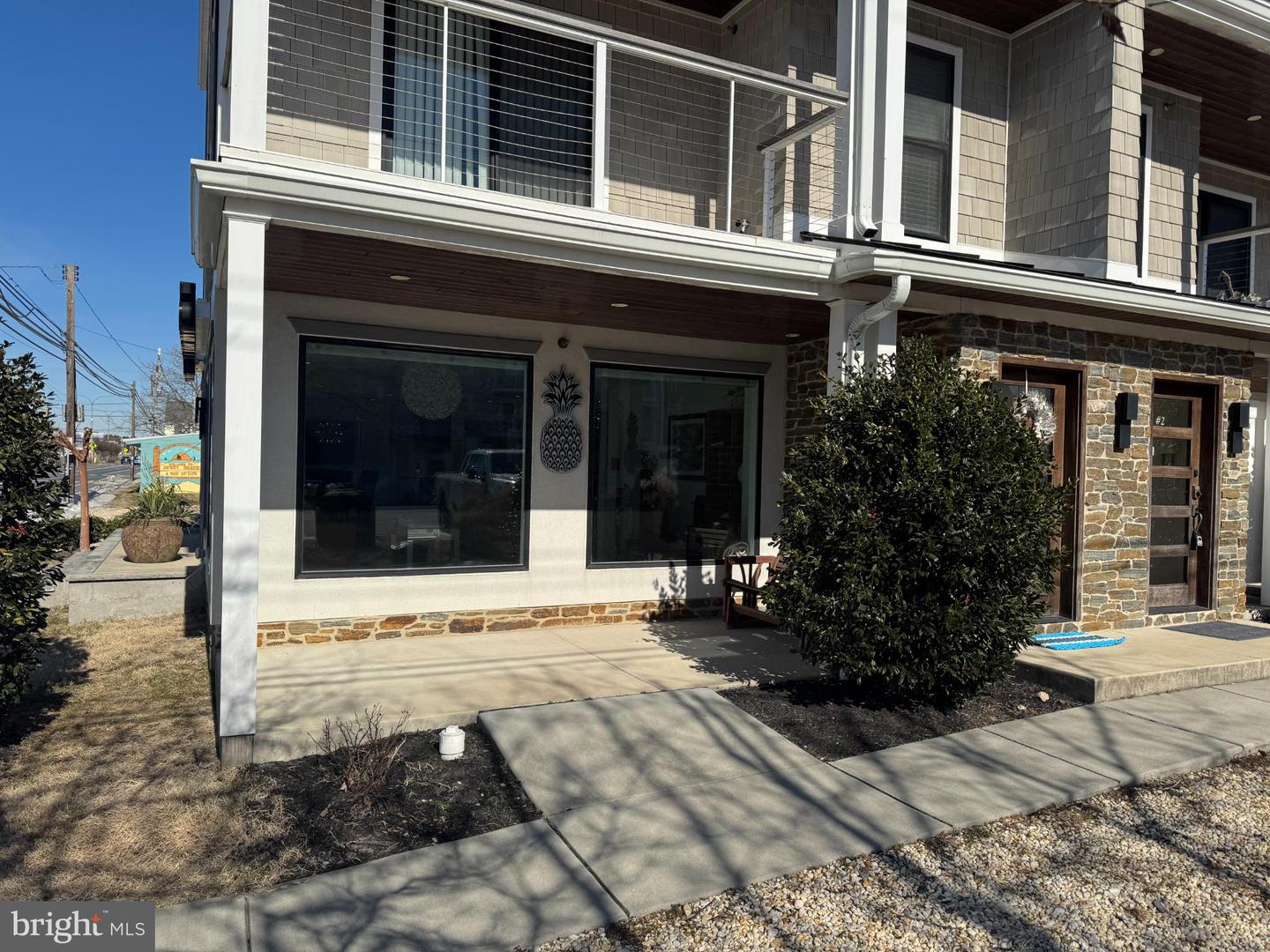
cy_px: 476
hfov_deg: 71.6
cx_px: 635
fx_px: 881
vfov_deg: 56.8
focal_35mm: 24
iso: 80
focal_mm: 6.76
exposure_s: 1/7092
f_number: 1.78
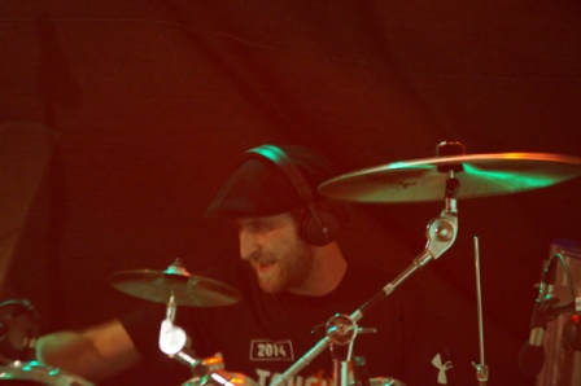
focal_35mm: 150
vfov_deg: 9.1
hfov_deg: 13.7
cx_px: 290
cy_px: 193
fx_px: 2419
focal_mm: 100
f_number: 5.6
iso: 3200
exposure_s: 1/25
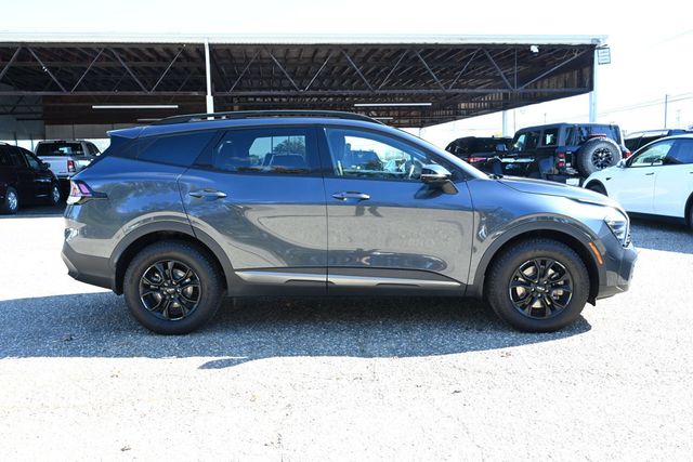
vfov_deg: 41.1
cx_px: 346
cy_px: 231
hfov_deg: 58.7
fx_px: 616
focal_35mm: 32
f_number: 9
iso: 200
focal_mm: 32
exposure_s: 1/40
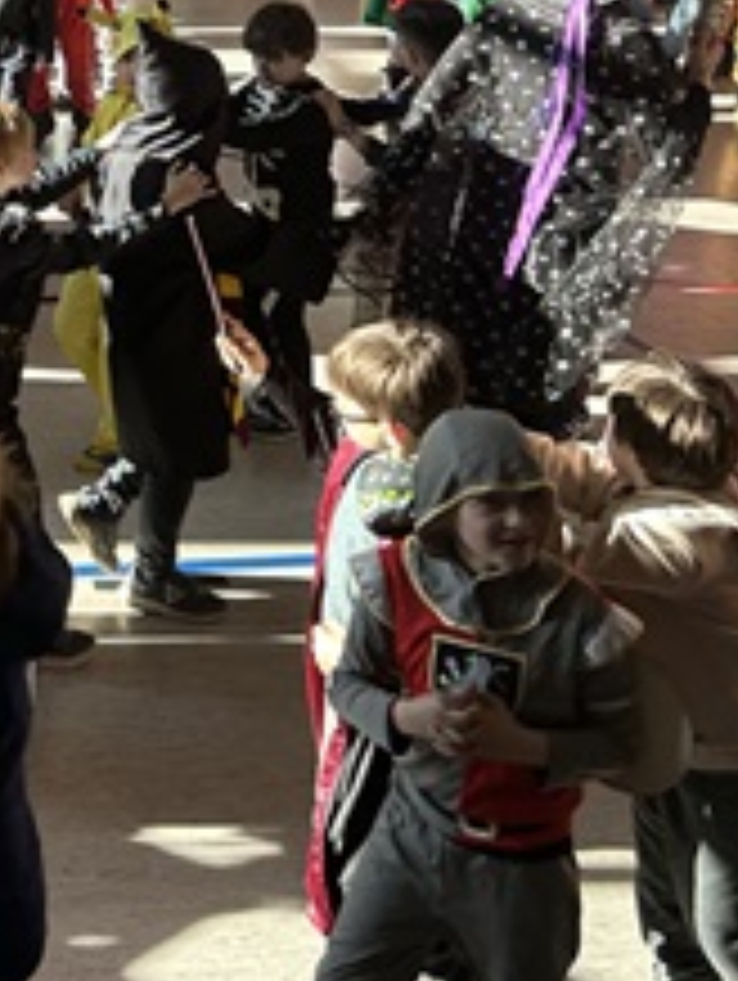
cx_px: -151
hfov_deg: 19.3
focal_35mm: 72
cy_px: -50
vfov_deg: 25.4
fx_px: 2043
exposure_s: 1/214
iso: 40
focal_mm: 5.7
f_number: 1.5
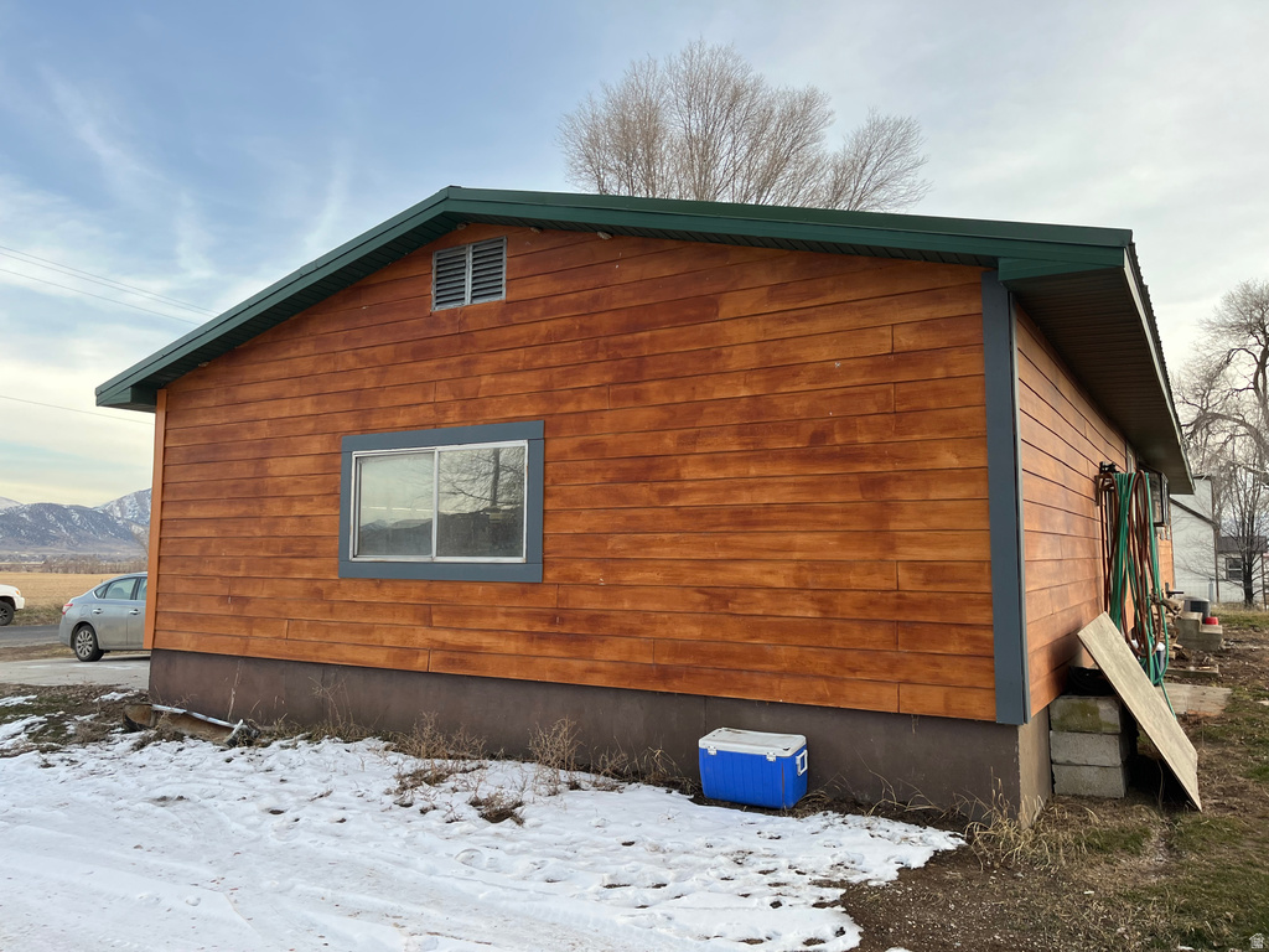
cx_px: 634
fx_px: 953
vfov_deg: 53.1
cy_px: 476
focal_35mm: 26
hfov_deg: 67.3
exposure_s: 1/416
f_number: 1.6
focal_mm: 5.1
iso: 50
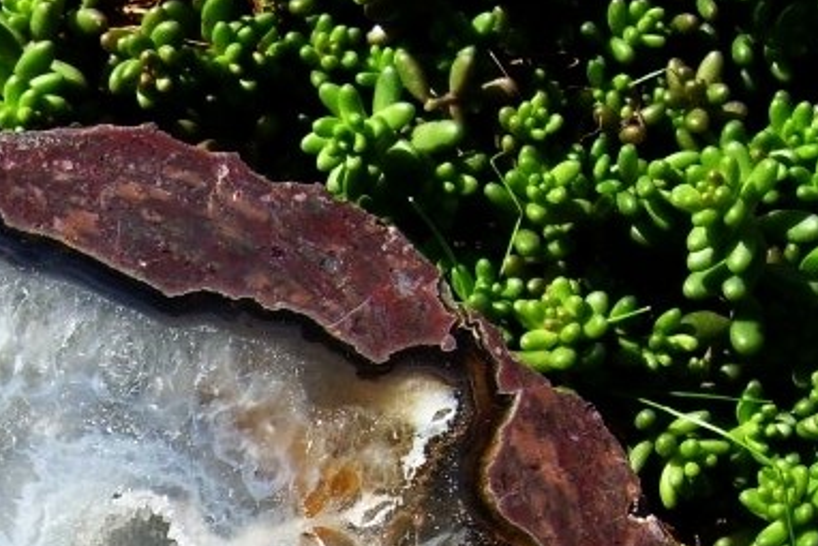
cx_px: 64
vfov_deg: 17.7
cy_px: 627
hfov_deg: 26.3
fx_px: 1682
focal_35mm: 74
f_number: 4.8
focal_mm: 5.6
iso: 80
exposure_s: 1/250
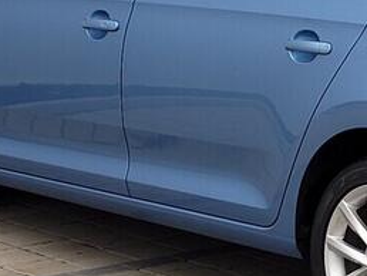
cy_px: 65
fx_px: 1093
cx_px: 401
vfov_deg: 14.3
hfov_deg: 18.4
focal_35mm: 103
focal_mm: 5.4
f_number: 1.8
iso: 80
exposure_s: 1/100
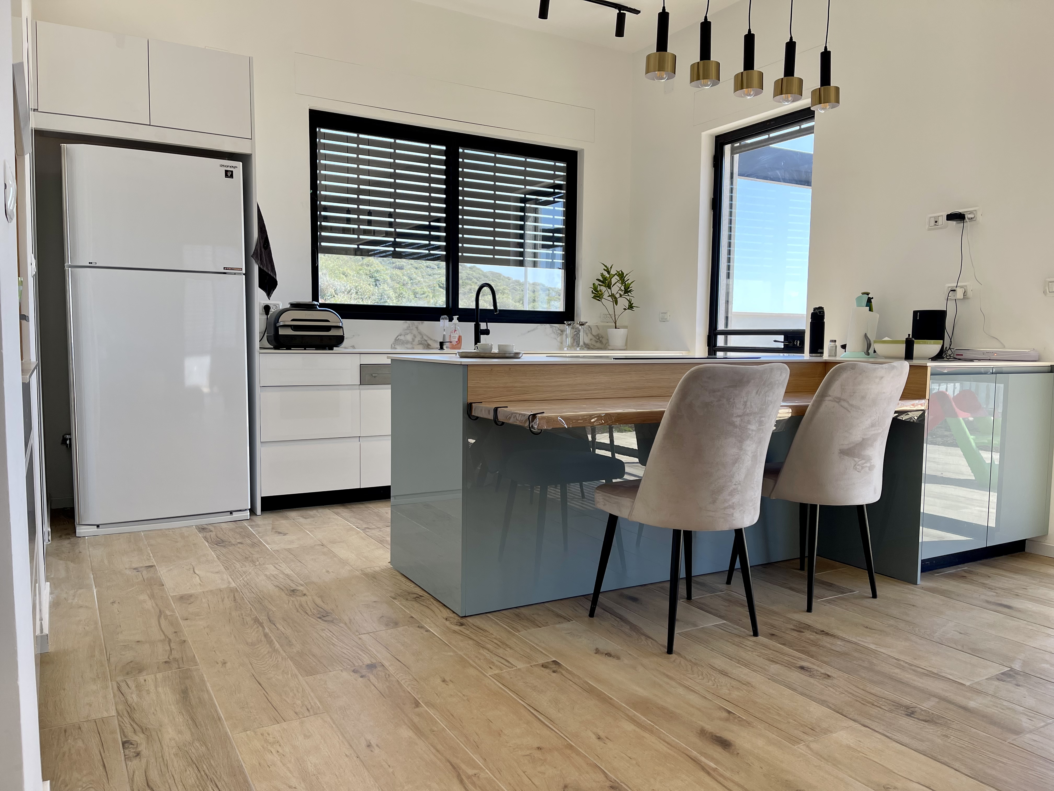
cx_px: 527
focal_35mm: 26
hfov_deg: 67.3
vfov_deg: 53.1
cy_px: 396
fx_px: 792
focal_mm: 5.1
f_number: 1.6
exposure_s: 1/533
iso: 50
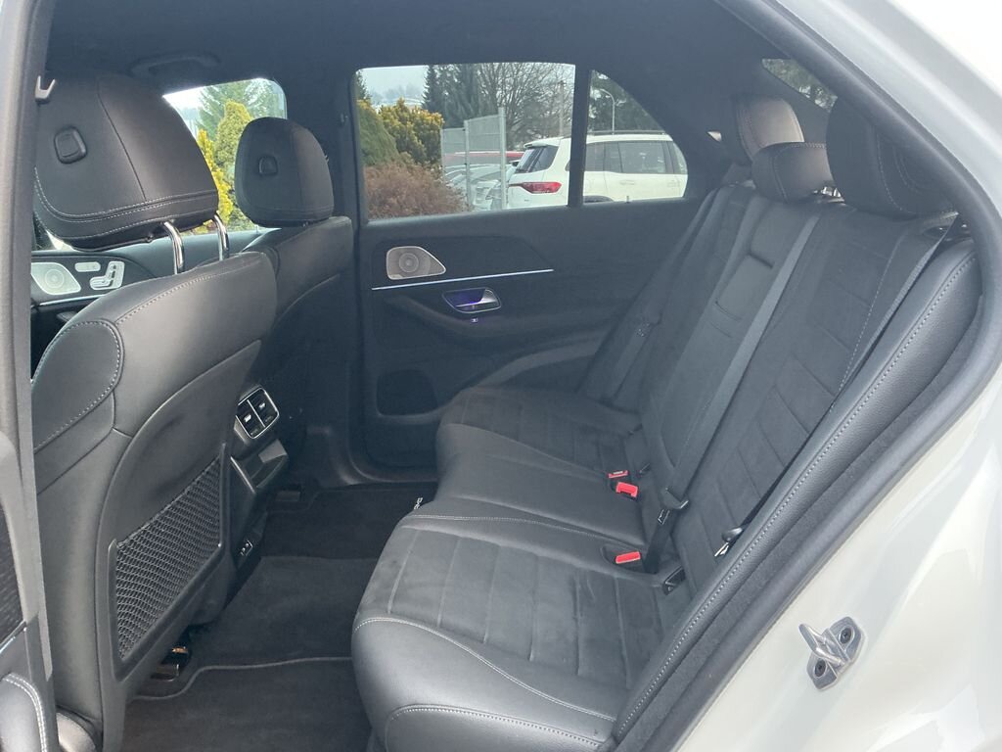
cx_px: 501
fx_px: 839
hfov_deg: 61.7
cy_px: 376
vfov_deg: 48.2
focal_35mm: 29
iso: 200
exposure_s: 1/60
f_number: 1.8
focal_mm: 3
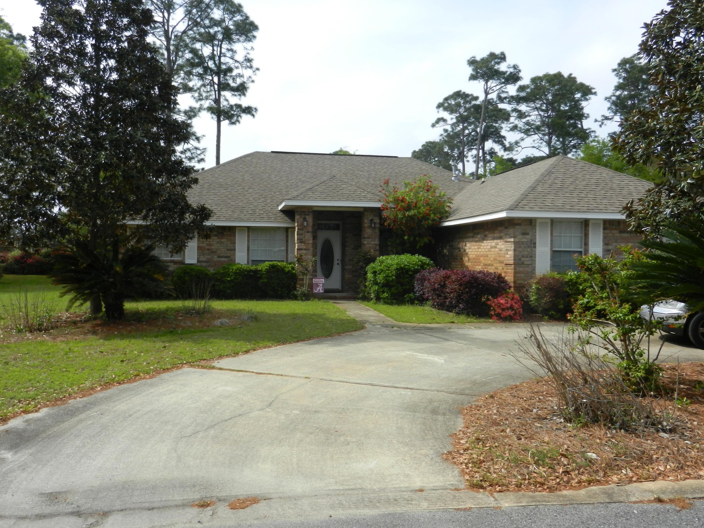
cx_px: 352
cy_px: 264
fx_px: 590
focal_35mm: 29
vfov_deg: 48.2
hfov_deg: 61.7
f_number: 3.6
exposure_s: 1/1250
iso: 160
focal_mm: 5.1
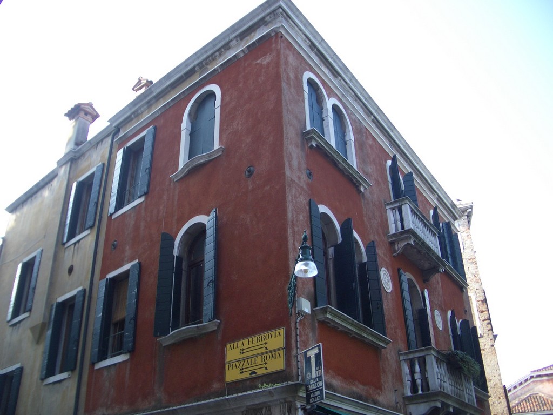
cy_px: 208
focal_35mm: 35
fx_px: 559
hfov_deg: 52.6
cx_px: 276
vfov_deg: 40.7
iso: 50
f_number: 2.6
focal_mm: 5.8
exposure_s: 1/200
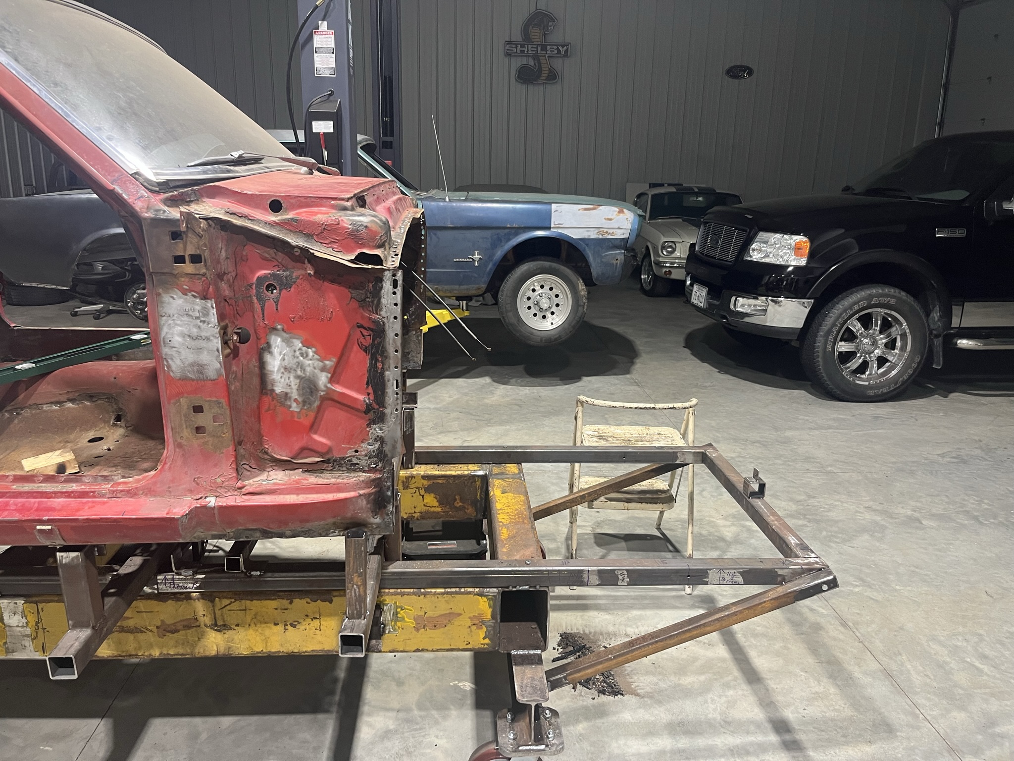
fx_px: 762
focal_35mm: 26
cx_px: 507
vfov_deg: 53.1
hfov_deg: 67.3
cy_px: 380
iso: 160
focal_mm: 5.1
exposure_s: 1/60
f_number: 1.6
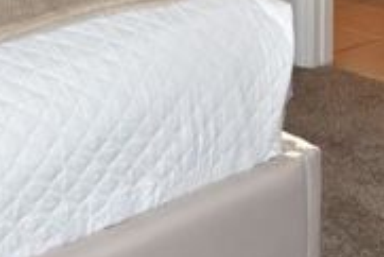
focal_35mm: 105
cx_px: -48
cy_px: -167
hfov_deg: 18.6
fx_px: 1121
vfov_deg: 12.2
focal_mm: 18
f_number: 3.5
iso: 100
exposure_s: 1/60
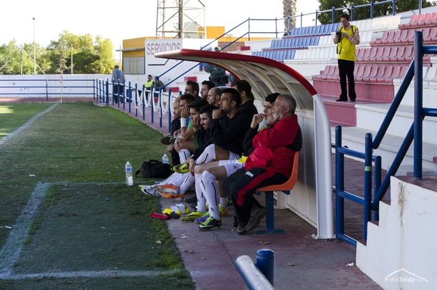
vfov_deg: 16.5
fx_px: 999
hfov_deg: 24.7
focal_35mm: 82
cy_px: 145
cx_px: 218
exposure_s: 1/125
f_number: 10
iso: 100
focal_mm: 55
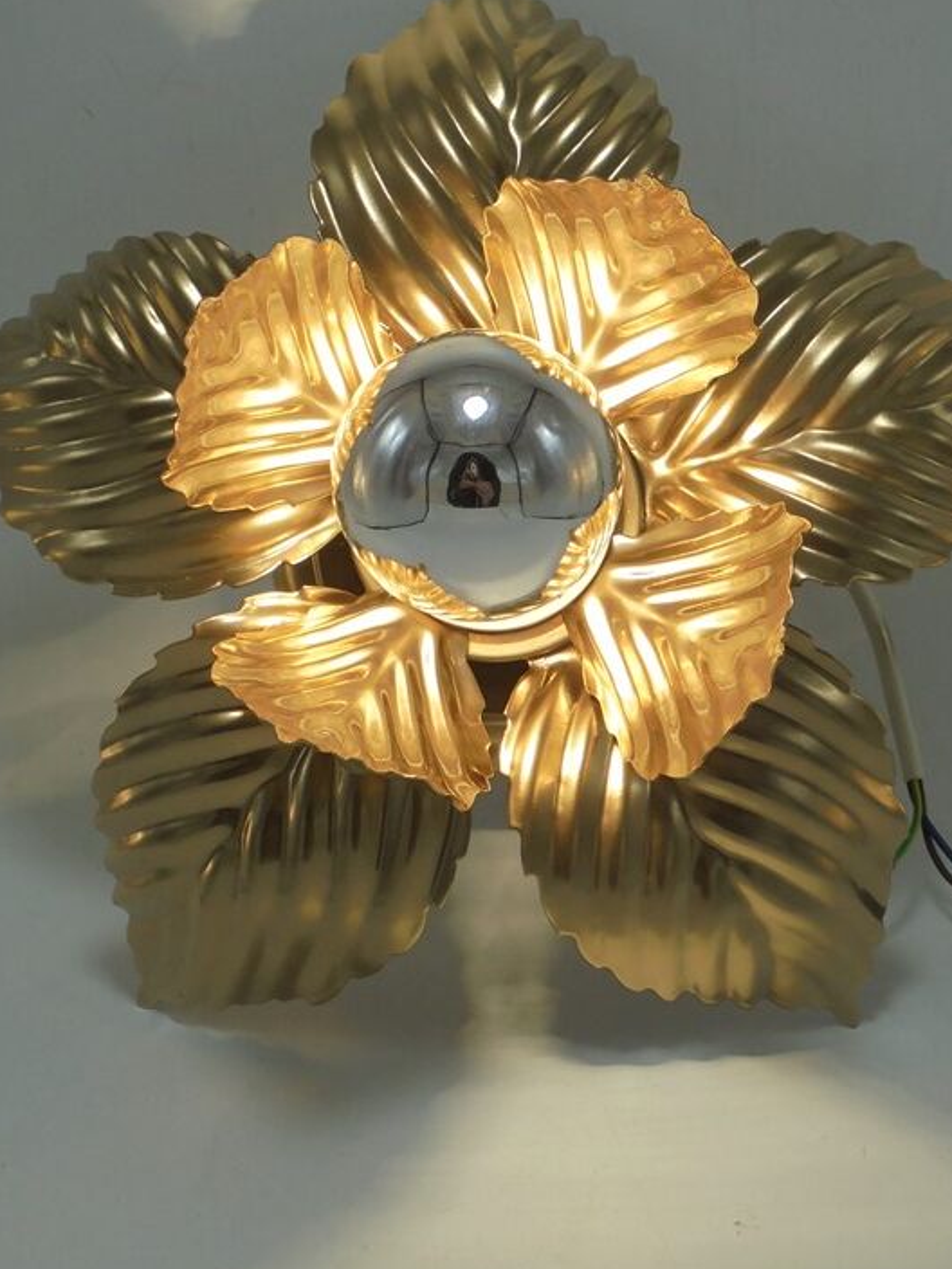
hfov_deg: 26.6
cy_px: 485
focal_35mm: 55
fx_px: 2017
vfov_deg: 34.8
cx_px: 506
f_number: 4.5
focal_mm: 7.8
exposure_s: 1/250
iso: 100
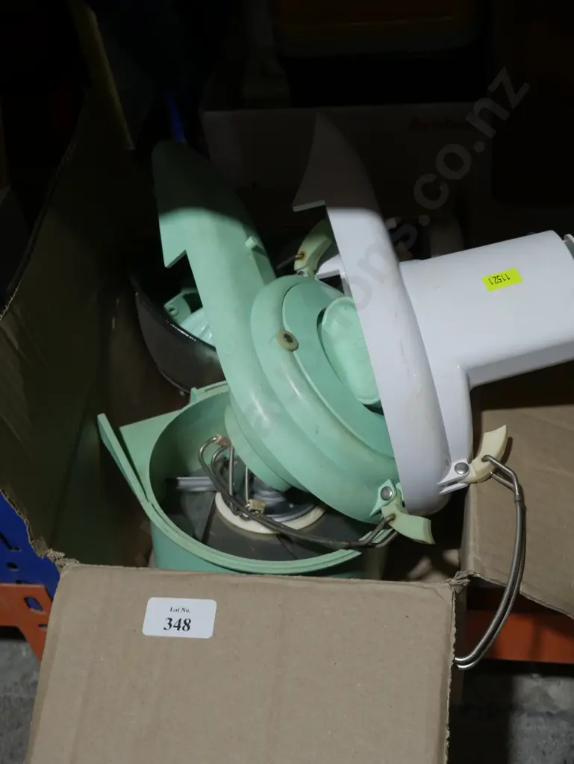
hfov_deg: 30.3
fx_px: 1060
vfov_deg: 39.6
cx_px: 287
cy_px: 382
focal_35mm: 48
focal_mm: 24
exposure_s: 1/60
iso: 320
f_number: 5.2
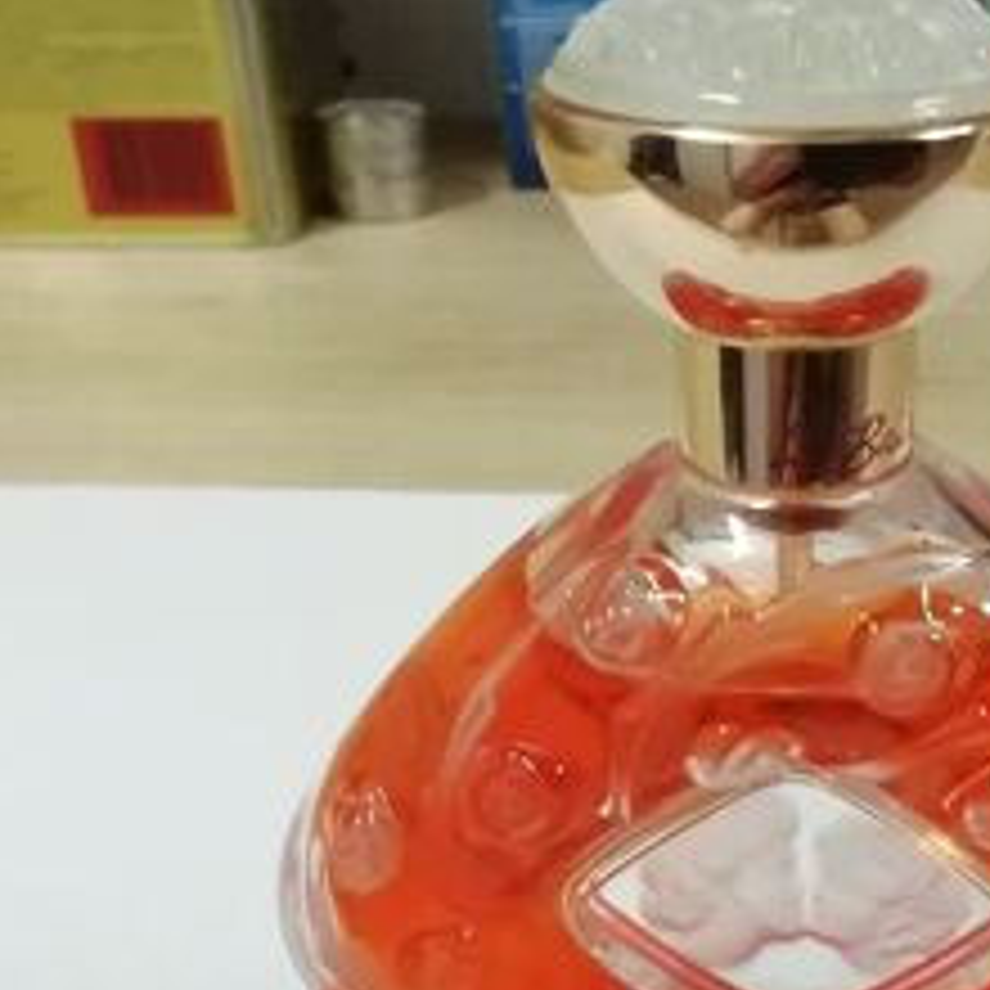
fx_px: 1683
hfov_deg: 32.0
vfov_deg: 32.2
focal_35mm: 52
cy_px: 734
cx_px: 770
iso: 400
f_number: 2.4
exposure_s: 1/25
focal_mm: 2.25
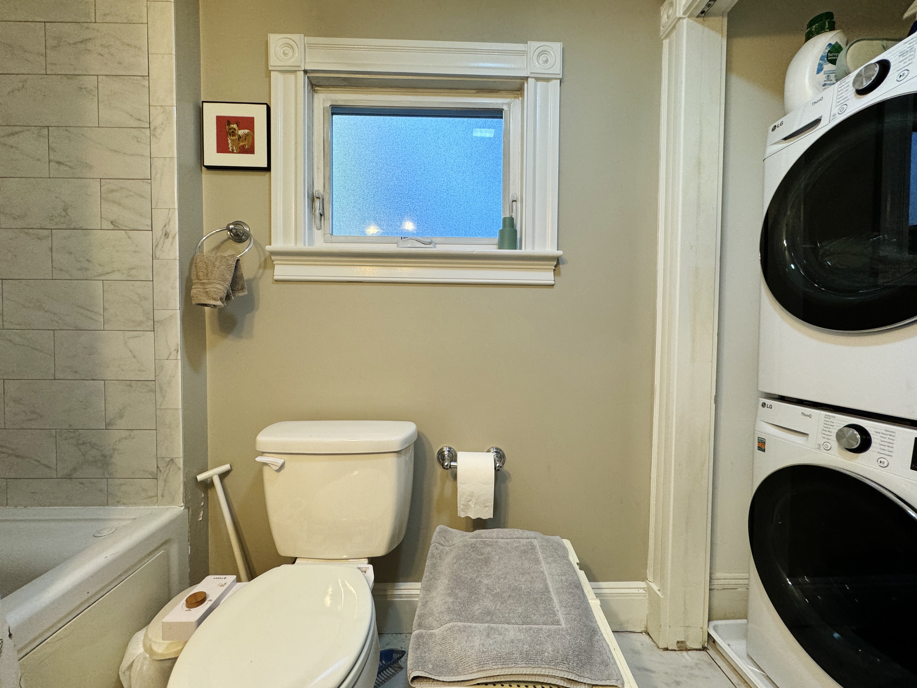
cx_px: 458
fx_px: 371
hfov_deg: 102.1
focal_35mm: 14
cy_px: 344
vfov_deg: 85.7
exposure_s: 1/120
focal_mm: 2.22
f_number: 2.2
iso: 160
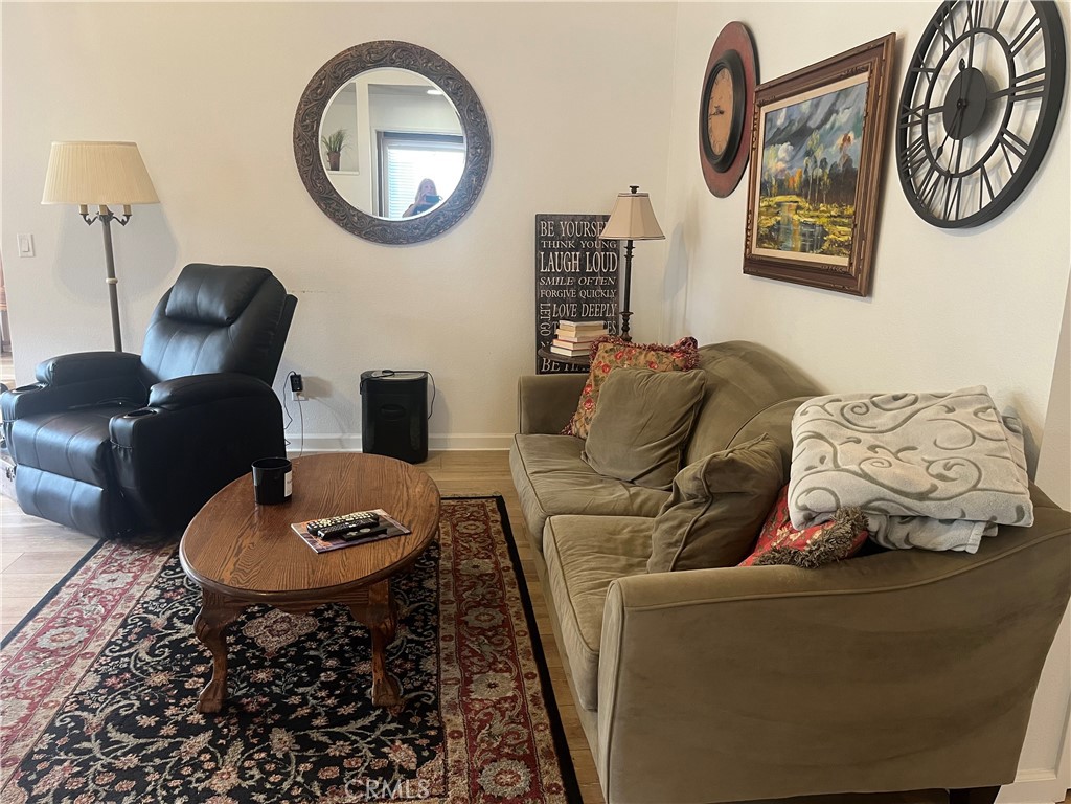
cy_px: 402
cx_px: 536
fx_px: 804
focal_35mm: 26
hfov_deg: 67.3
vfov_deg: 53.1
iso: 250
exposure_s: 1/60
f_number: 1.6
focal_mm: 5.1
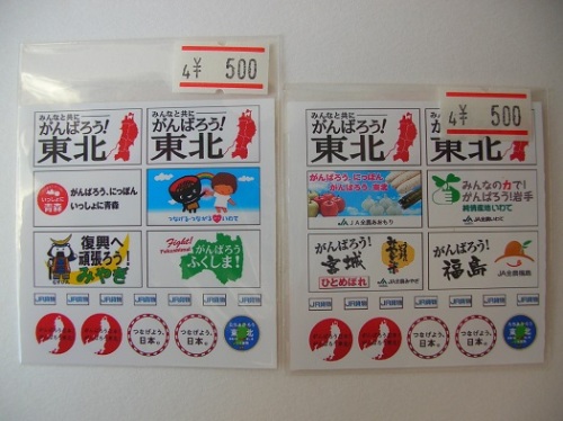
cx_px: 282
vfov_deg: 40.6
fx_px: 569
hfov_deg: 52.7
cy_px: 210
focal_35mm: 35
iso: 50
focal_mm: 5.8
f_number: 2.8
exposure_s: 1/71
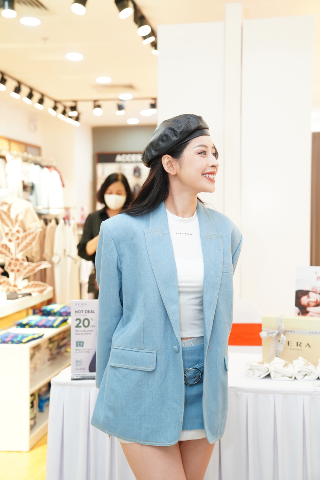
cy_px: 240
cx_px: 160
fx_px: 693
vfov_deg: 38.2
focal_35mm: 52
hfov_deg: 26.0
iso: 1250
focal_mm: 52
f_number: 3.5
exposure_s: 1/125
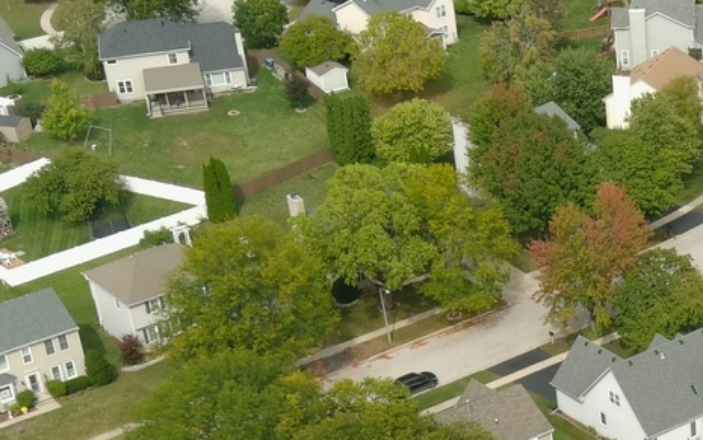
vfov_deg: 12.4
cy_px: 519
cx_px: 807
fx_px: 1974
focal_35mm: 103
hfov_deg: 19.2
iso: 100
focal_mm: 10.57
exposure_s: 1/4
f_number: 11
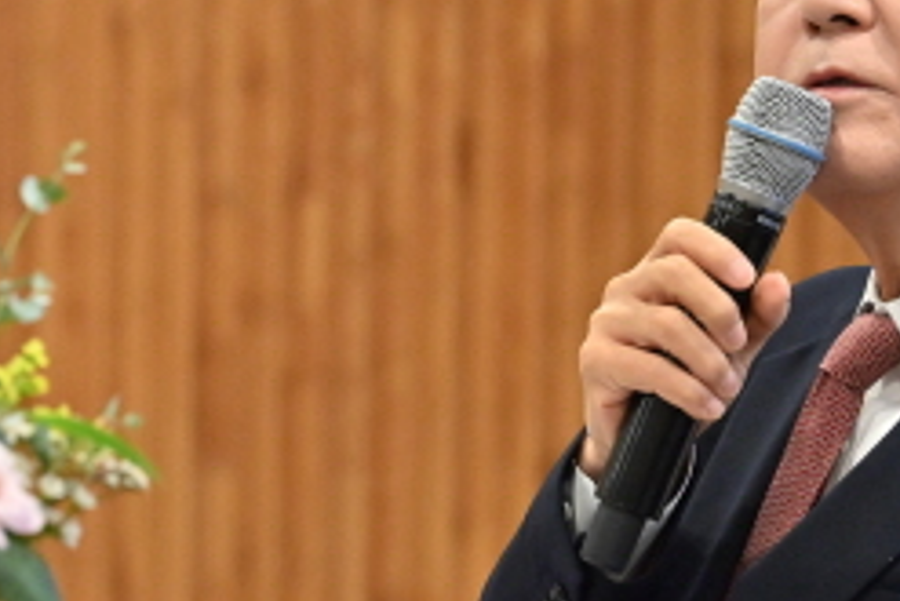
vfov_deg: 3.2
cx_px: 430
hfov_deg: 4.7
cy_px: 175
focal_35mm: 437
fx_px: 10931
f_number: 5.6
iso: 4000
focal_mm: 180
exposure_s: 1/250
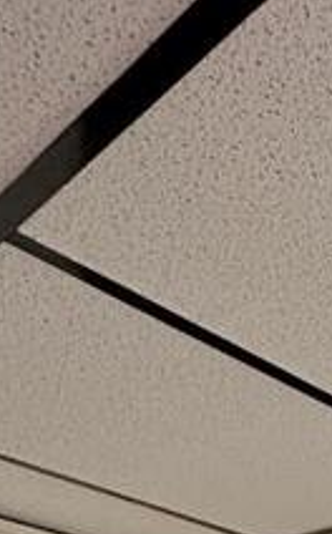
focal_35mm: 56
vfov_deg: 22.0
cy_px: 965
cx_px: 694
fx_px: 813
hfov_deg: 16.5
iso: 320
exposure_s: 1/120
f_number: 2.2
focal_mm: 2.22
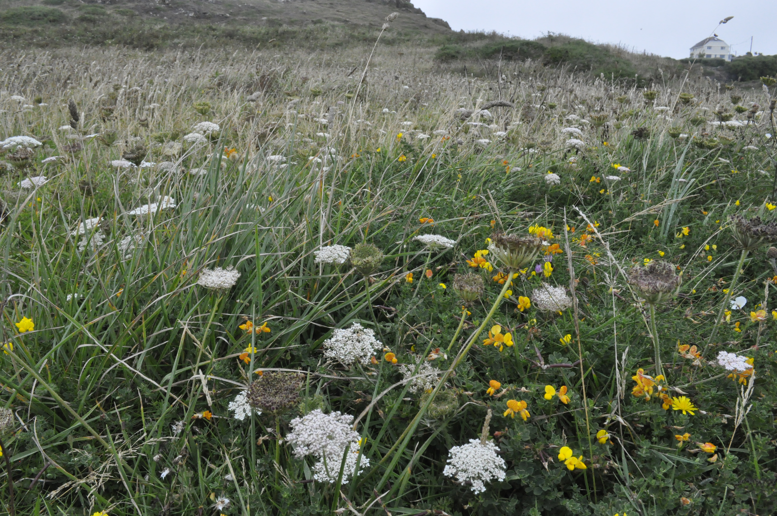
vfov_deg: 47.8
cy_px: 258
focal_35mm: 27
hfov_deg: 67.4
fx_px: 582
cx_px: 388
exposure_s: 1/640
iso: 3200
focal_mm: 18
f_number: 13
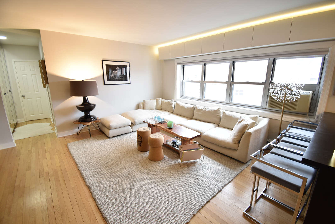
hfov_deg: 100.4
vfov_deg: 77.4
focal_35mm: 15
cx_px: 168
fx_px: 140
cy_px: 112
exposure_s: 1/5
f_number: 4.5
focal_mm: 10
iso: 100
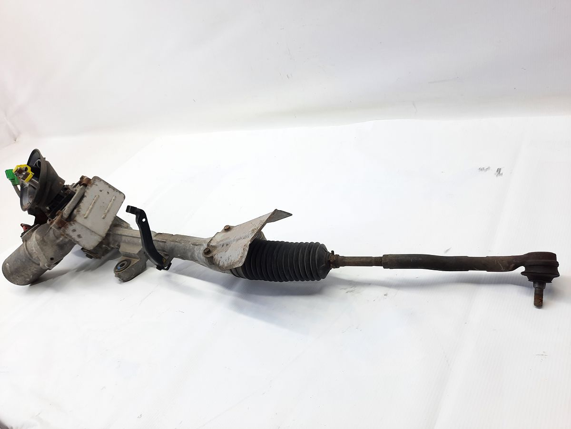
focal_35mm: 25
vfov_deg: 54.9
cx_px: 286
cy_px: 214
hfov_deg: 69.4
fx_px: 412
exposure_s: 1/50
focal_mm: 4.6
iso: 64
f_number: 2
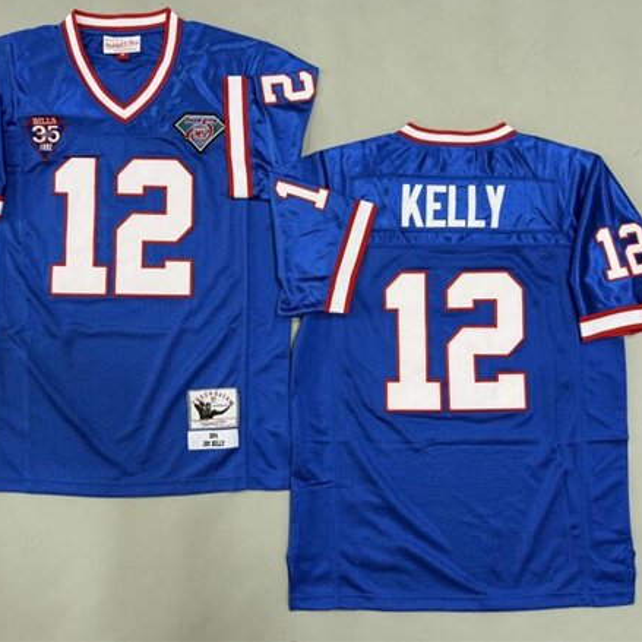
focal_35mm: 29
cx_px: 282
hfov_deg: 55.5
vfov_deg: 55.6
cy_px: 314
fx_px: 609
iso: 125
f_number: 1.78
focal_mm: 6.76
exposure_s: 1/50
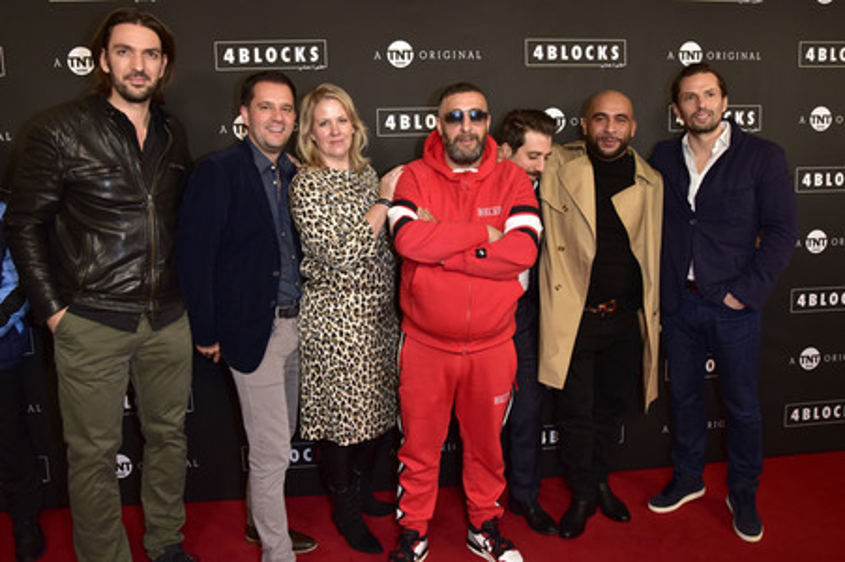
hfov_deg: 73.8
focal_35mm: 24
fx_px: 563
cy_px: 281
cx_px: 422
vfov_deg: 53.1
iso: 2000
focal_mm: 24
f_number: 8
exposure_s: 1/250
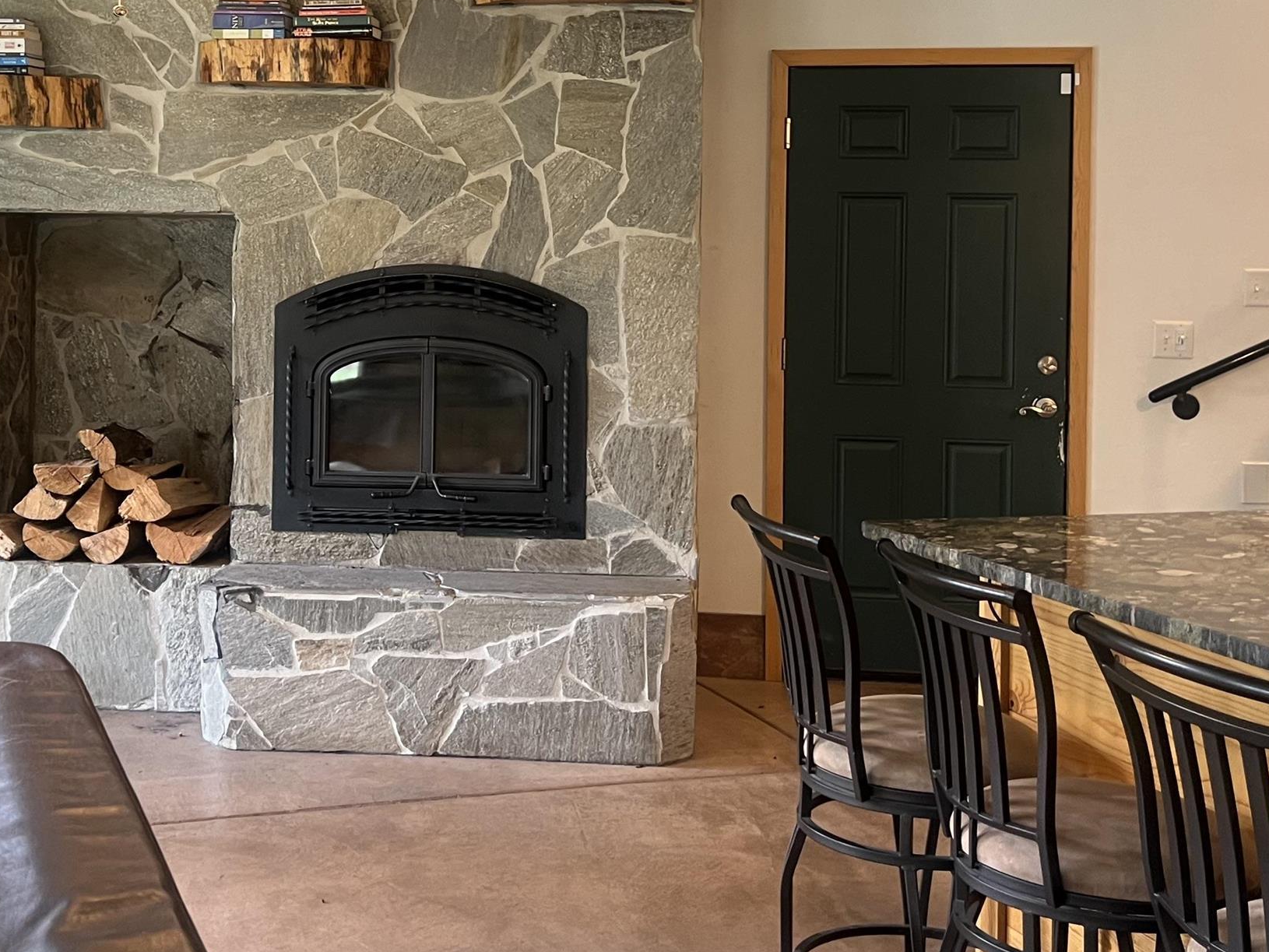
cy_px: 249
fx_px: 1797
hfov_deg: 38.6
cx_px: 453
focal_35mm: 49
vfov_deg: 29.3
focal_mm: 5.7
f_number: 1.5
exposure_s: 1/60
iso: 100
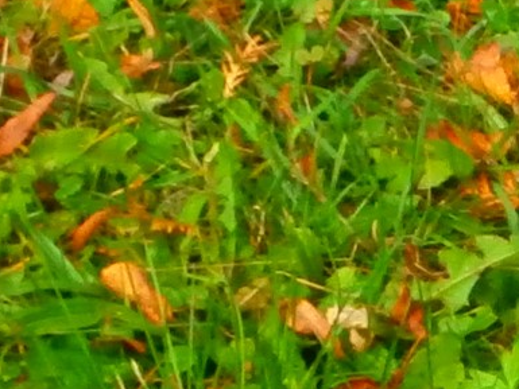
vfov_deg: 3.3
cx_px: 646
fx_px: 6644
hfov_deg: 4.5
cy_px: -462
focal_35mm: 443
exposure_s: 1/160
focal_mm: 10.11
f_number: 4.5
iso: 100
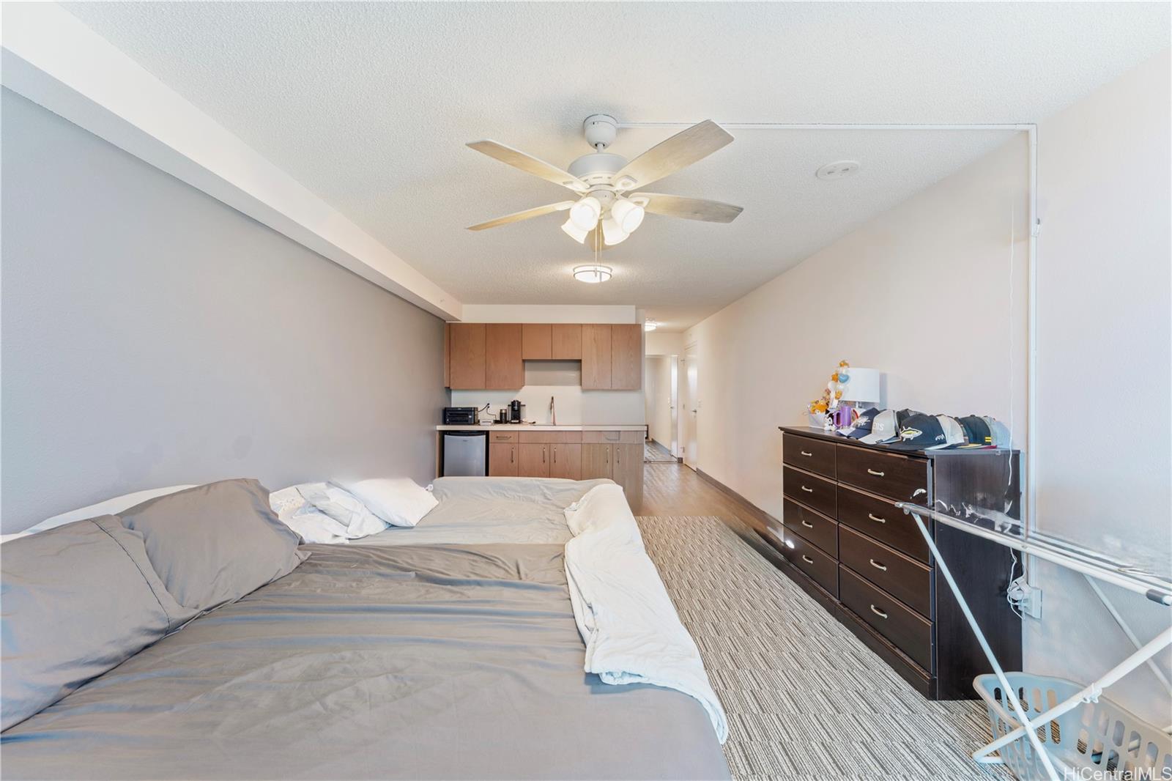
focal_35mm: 14
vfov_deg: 81.2
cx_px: 586
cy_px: 390
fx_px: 456
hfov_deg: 104.3
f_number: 9
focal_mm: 14
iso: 200
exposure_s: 1/5
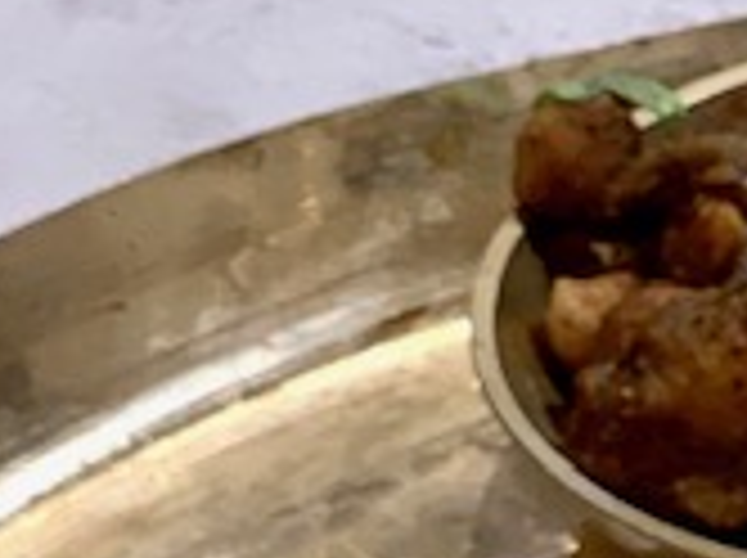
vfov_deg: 7.2
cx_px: 1413
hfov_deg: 9.3
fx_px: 4331
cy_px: 1017
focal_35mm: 201
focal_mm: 6
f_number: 2.4
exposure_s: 1/50
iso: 125
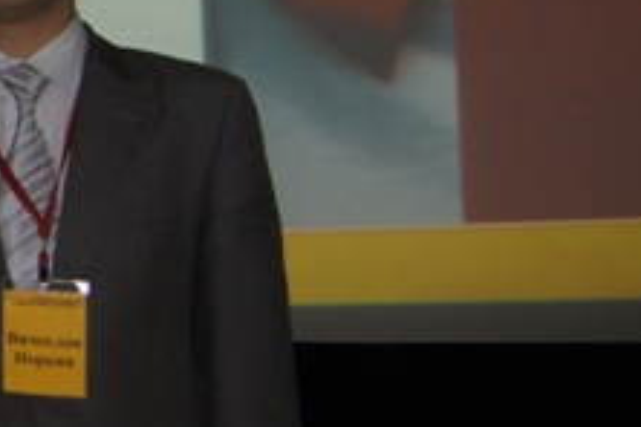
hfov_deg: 15.4
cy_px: 12
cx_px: -424
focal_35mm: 119
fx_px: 2119
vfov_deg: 11.4
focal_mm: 22
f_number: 4
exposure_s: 1/60
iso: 400
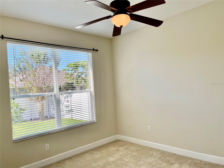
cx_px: 112
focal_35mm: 26
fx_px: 168
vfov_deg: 53.1
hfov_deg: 67.3
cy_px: 84
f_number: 1.6
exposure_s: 1/602
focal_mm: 5.1
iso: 32
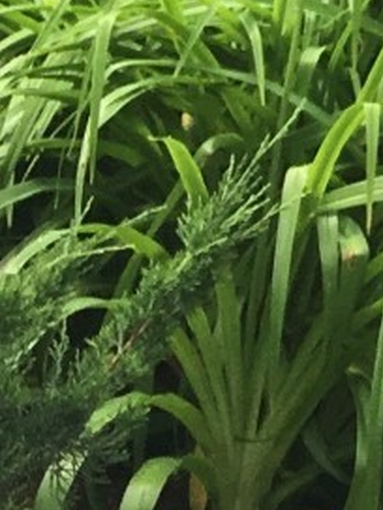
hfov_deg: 5.5
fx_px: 3216
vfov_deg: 8.1
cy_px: -849
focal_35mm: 218
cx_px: 1772
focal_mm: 4.15
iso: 25
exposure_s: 1/499
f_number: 2.2
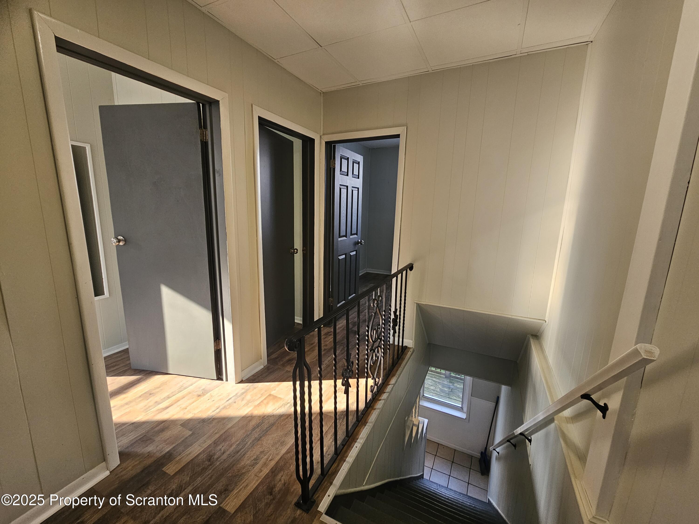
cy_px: 262
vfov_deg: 89.9
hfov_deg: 106.2
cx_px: 350
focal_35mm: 13
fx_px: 263
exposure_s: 1/100
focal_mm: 2.2
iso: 100
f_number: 2.2
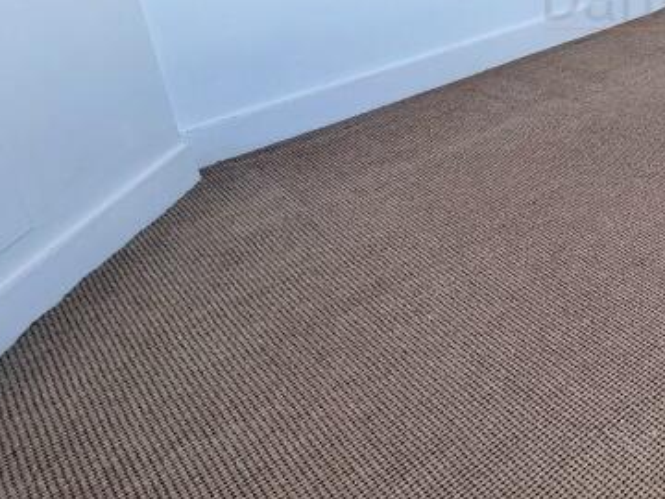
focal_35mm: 37
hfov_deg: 39.0
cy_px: 11
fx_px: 711
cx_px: 768
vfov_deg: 35.3
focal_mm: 2.2
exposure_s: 1/100
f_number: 2.2
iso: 64
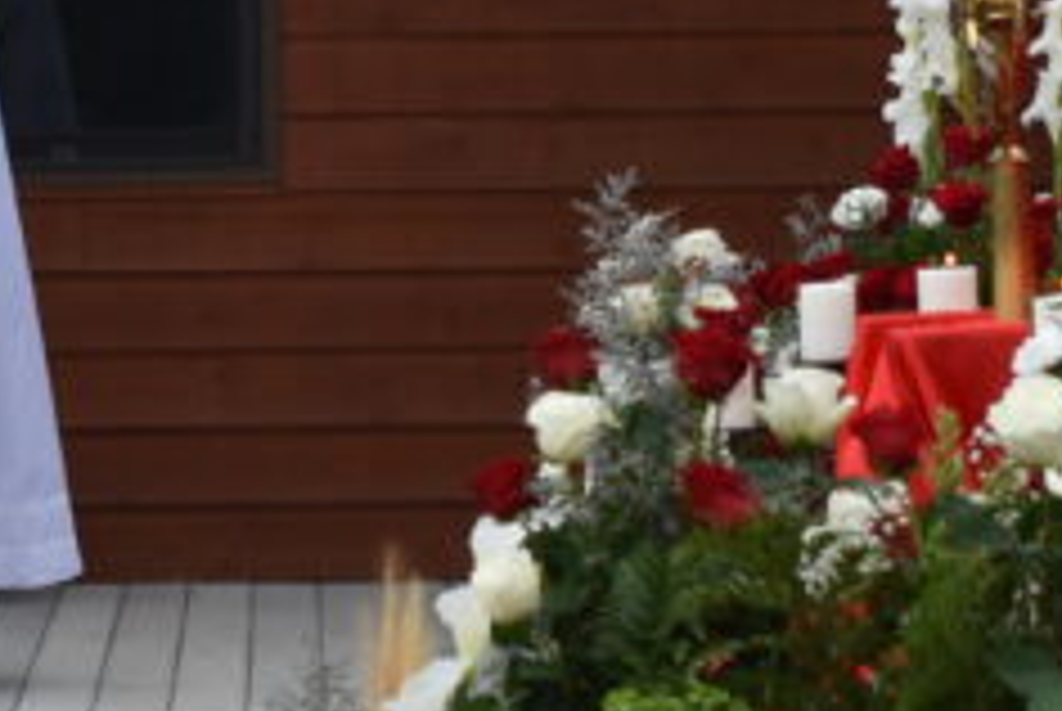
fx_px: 6389
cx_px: 0
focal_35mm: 216
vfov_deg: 6.3
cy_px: 731
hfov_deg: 9.4
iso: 200
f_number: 8
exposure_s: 1/250
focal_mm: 31
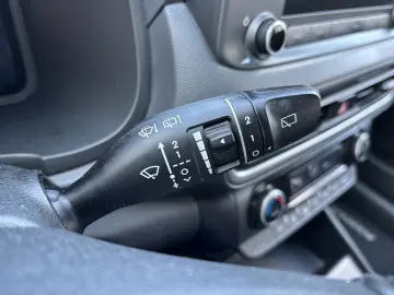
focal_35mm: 26
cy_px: 148
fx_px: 296
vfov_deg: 53.1
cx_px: 197
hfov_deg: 67.3
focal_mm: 5.96
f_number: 1.6
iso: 125
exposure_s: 1/92
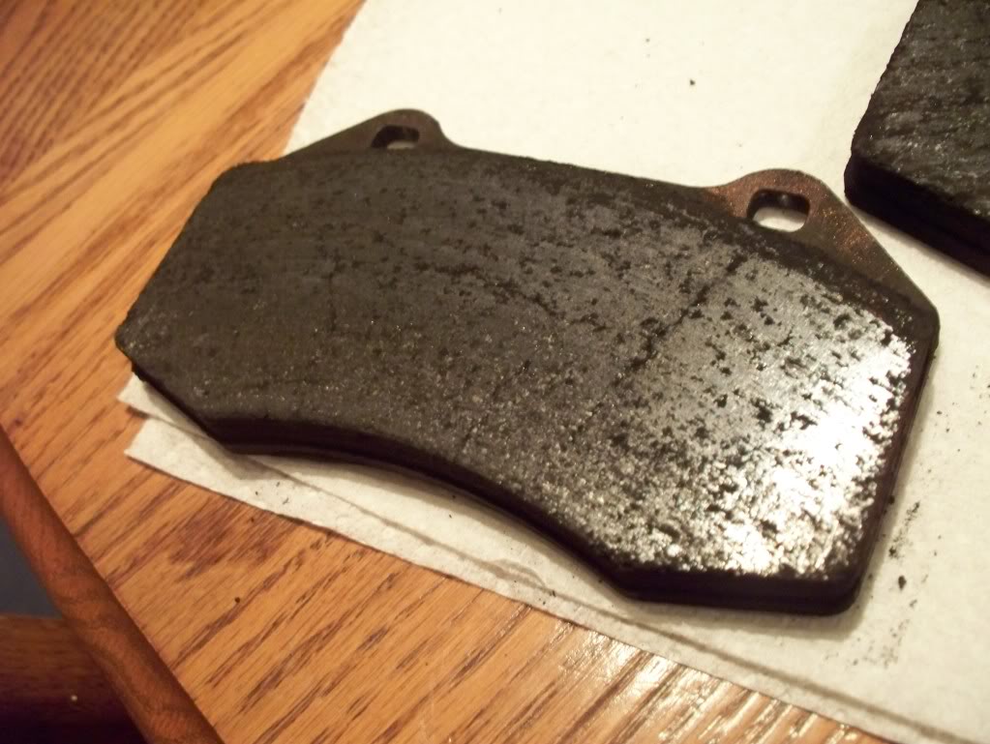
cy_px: 372
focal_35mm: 36
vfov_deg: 39.7
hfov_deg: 51.3
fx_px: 1030
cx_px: 495
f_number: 2.8
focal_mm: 7.5
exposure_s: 1/10
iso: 400
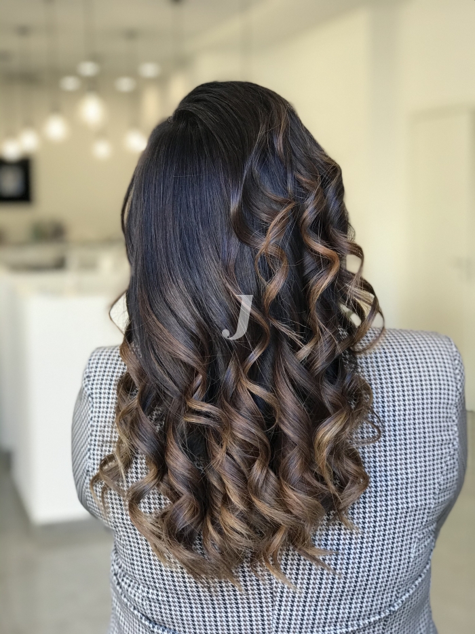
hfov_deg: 25.7
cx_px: 238
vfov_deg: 33.8
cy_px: 317
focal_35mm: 57
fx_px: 1043
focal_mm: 6.6
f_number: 2.8
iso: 40
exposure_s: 1/50
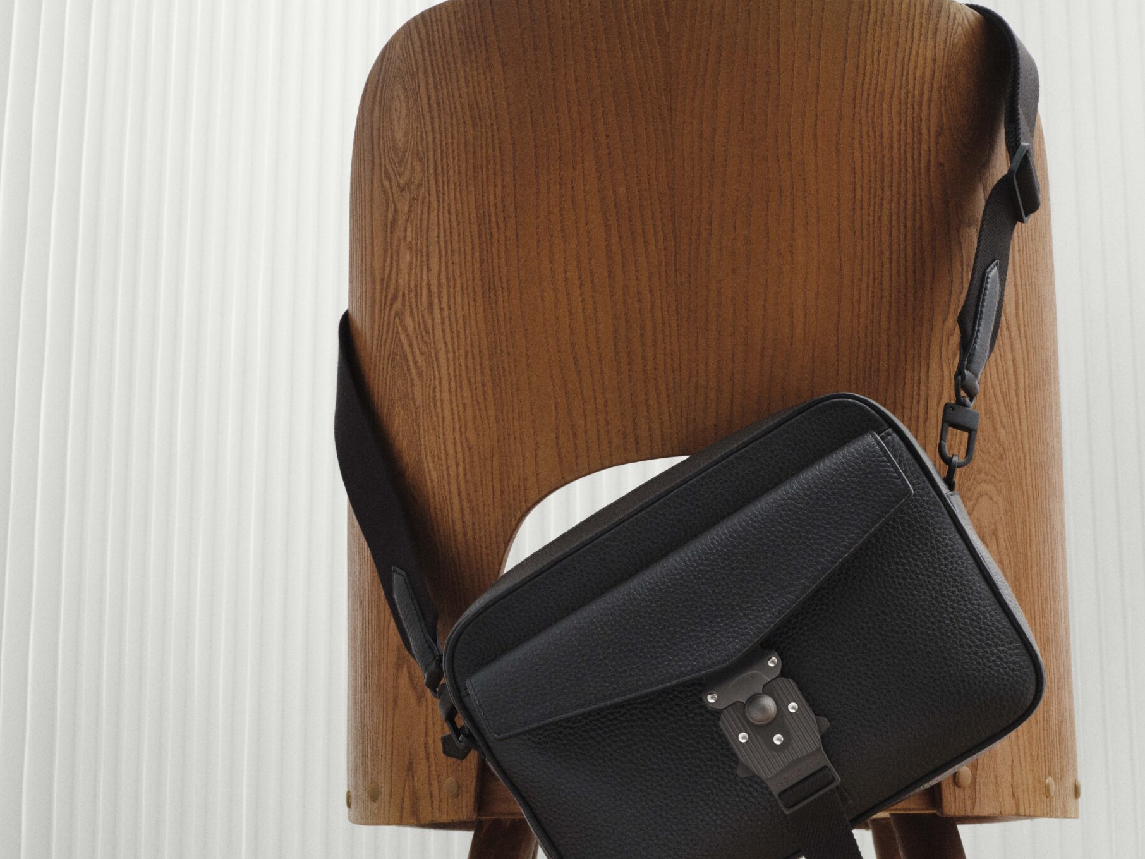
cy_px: 523
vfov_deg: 22.5
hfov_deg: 29.7
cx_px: 701
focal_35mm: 65
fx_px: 2150
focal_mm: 58.6
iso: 1000
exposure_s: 1/125
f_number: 16
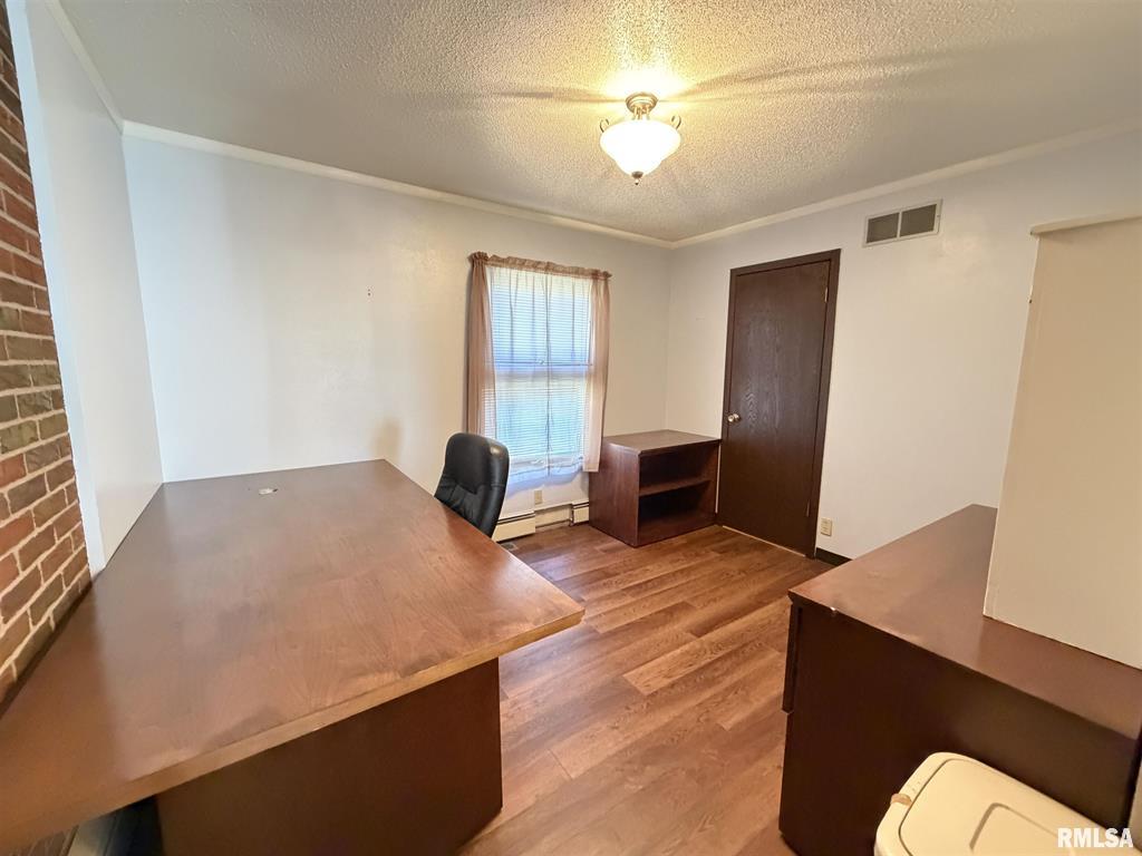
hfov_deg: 102.1
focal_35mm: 14
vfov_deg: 85.7
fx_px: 462
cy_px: 428
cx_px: 571
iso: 1250
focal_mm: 2.22
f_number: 2.2
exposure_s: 1/30
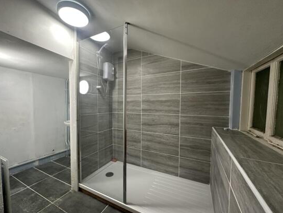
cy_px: 111
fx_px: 123
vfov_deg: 81.7
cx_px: 132
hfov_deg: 98.0
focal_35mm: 15
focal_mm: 2.22
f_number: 2.2
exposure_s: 1/100
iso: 250
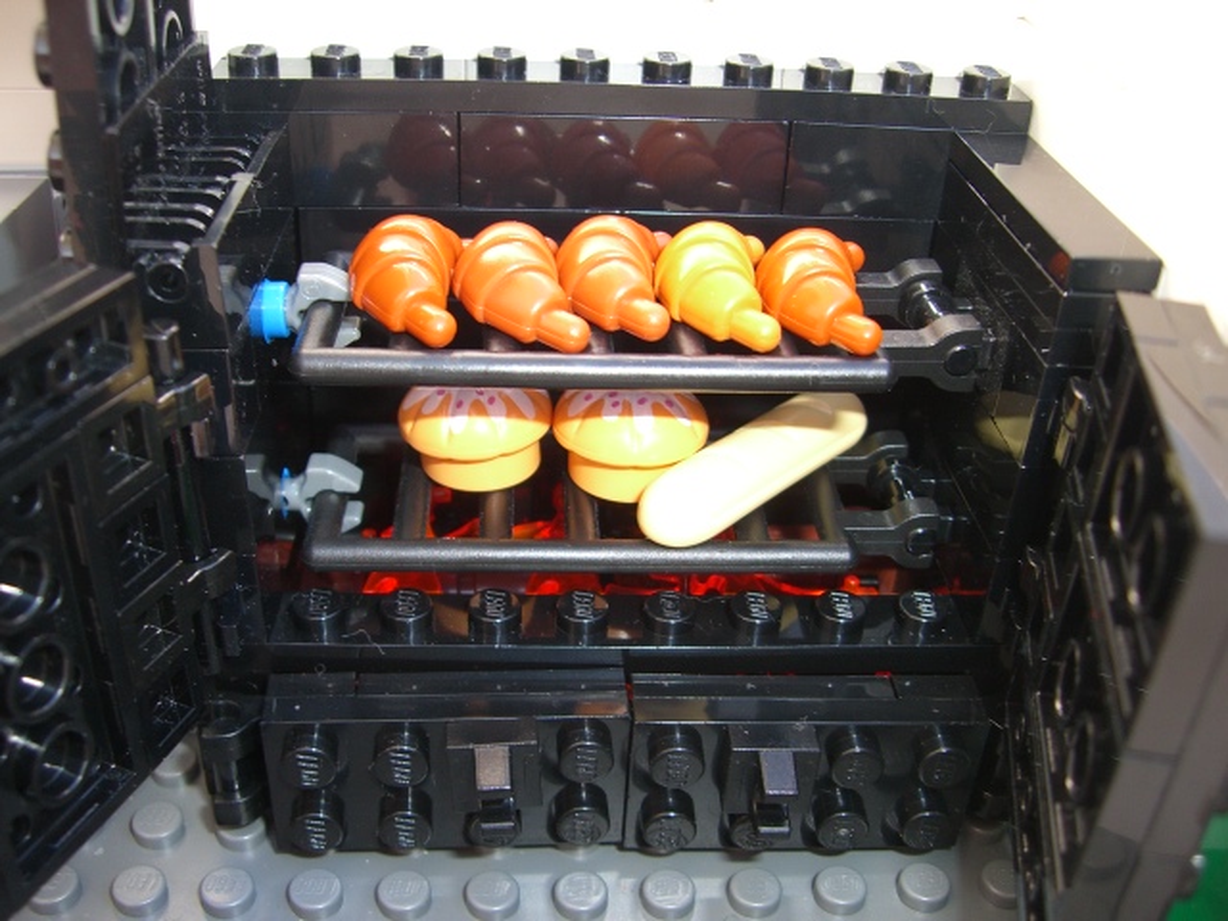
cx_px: 614
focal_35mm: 38
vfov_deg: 37.7
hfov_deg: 49.0
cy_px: 460
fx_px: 1348
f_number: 2.7
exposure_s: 1/60
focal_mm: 6.2
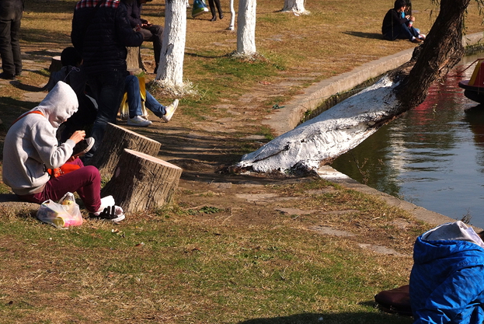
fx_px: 929
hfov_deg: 29.1
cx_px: 291
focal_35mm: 69
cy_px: 221
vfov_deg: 19.7
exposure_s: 1/180
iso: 200
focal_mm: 32
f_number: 14
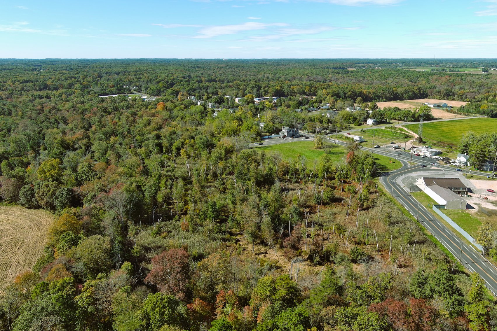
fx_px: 400
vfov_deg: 45.0
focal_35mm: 29
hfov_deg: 63.7
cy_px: 166
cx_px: 248
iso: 100
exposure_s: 1/1000
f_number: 2.8
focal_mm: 10.57
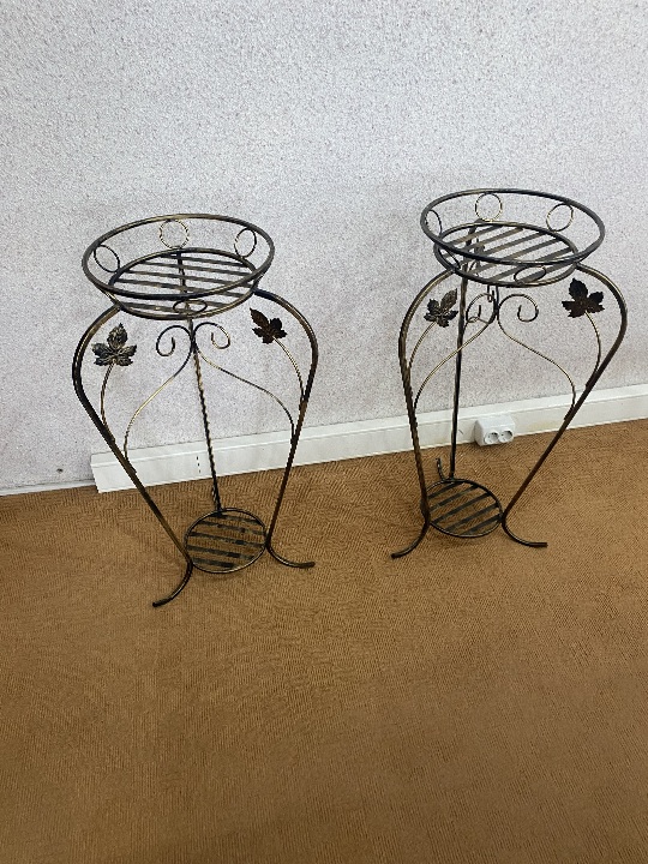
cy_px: 432
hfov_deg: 53.1
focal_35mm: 26
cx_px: 324
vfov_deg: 67.3
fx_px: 649
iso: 100
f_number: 1.8
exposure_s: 1/50
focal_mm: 4.25
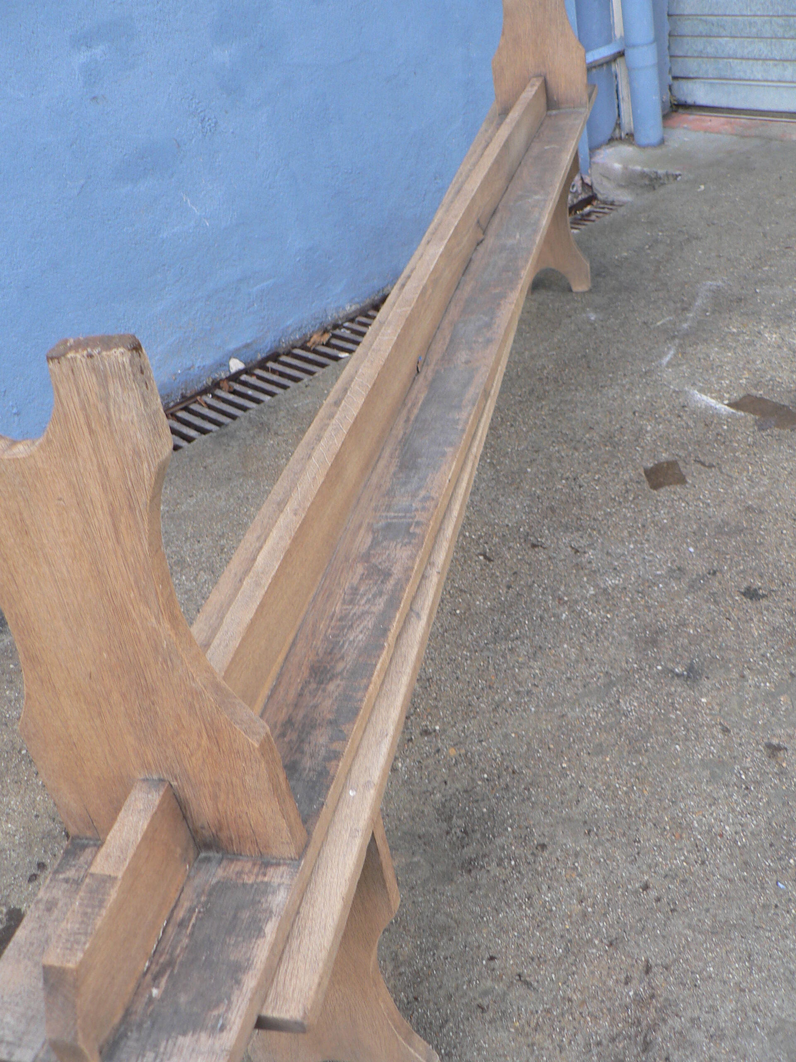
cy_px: 531
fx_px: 1104
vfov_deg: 51.4
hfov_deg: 39.7
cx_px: 398
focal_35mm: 36
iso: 80
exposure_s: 1/50
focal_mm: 6
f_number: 2.8
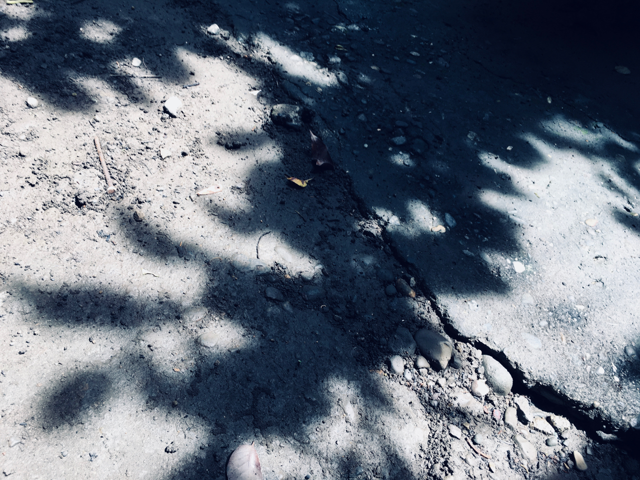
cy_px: 240
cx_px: 320
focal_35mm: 29
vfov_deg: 48.2
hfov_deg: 61.7
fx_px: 536
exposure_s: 1/120
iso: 25
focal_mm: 4.15
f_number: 2.2
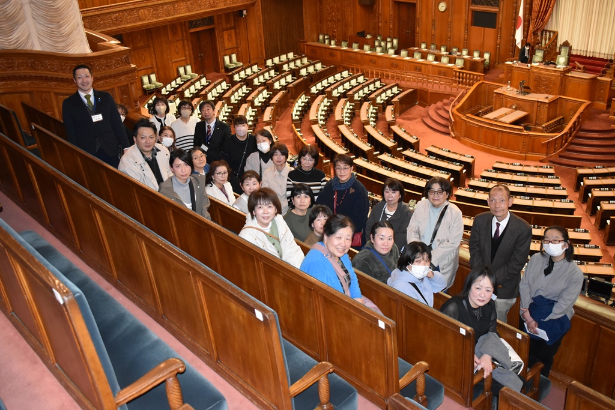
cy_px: 205
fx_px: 615
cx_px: 308
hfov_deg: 53.1
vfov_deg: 36.9
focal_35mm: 36
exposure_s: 1/60
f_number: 4
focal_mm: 24
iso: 2800
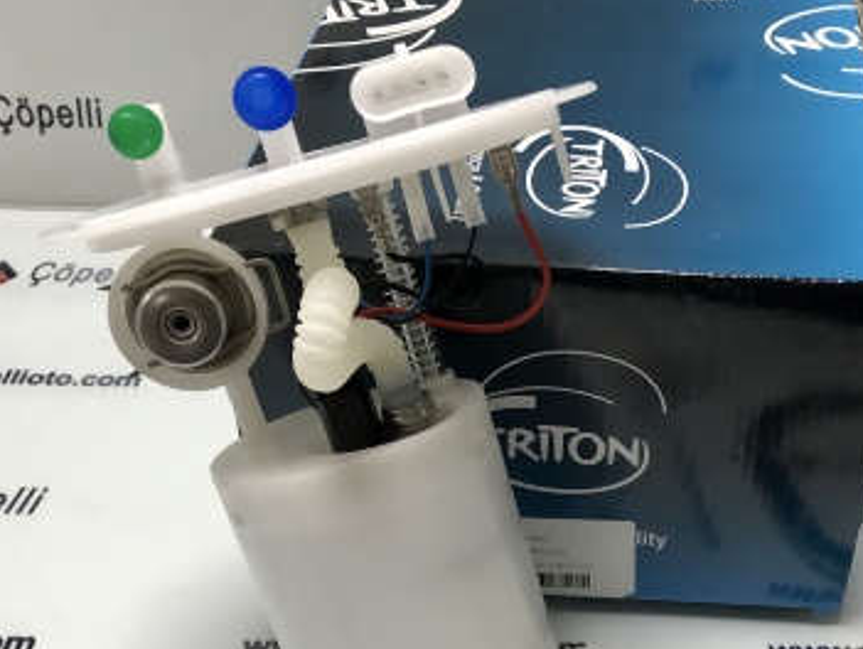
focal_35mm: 51
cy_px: 543
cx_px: 602
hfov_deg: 36.9
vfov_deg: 27.9
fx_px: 1273
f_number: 1.8
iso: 32
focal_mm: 3.99
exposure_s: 1/50
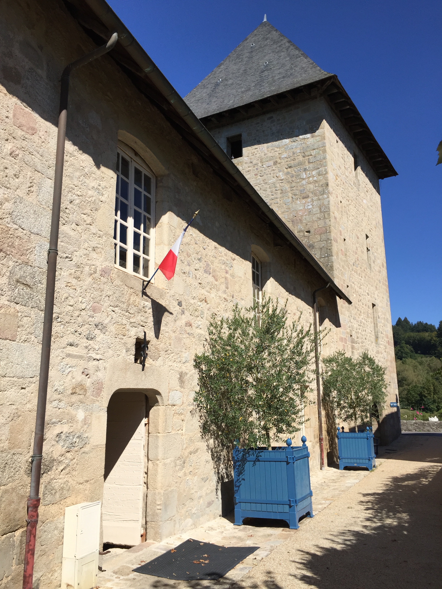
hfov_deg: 48.2
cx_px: 221
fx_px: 494
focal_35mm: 29
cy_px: 294
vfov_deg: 61.7
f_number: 2.2
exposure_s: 1/2326
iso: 32
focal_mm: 4.15
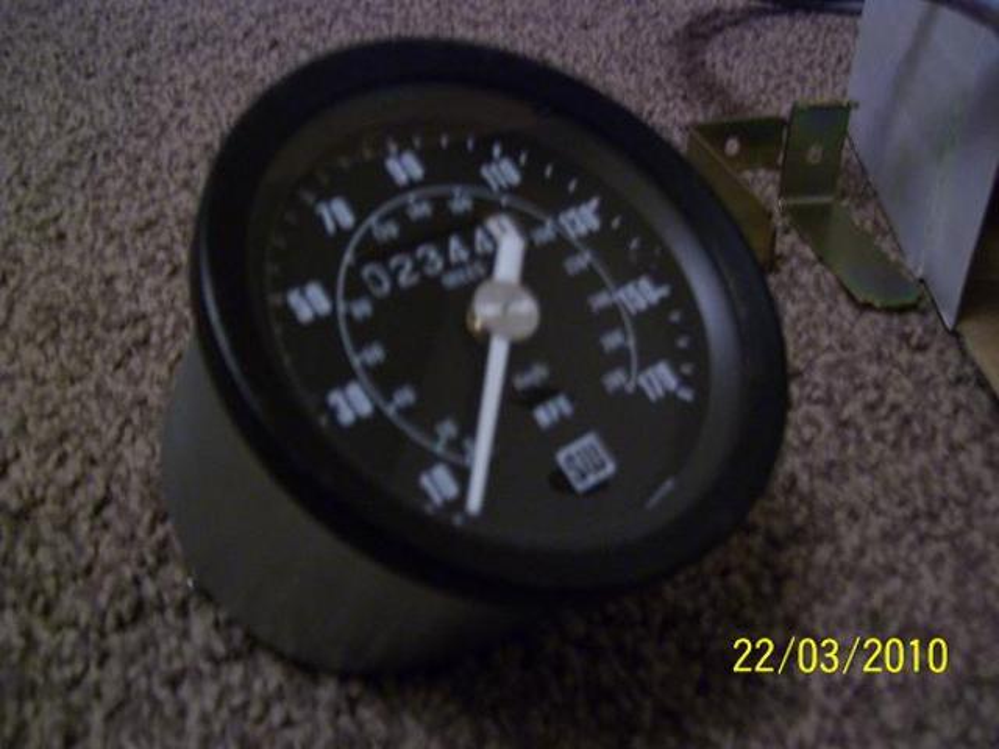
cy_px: 374
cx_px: 500
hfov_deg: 51.4
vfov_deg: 39.7
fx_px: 1039
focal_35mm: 36
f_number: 2.7
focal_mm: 6
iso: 160
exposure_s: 1/8
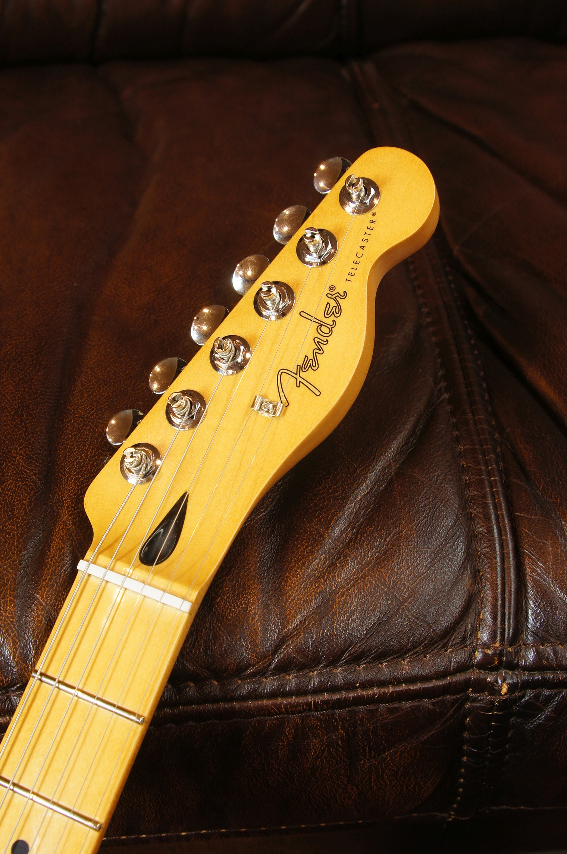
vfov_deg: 37.9
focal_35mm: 52
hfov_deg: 25.7
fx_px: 1243
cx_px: 284
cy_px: 427
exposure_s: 1/13
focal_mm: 35
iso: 400
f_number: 8
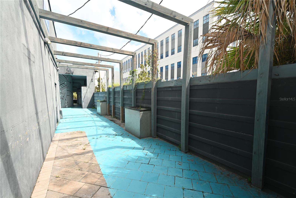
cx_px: 148
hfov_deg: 100.4
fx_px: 123
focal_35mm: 15
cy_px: 99
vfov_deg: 77.3
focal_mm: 10
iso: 100
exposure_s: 1/125
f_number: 5.6
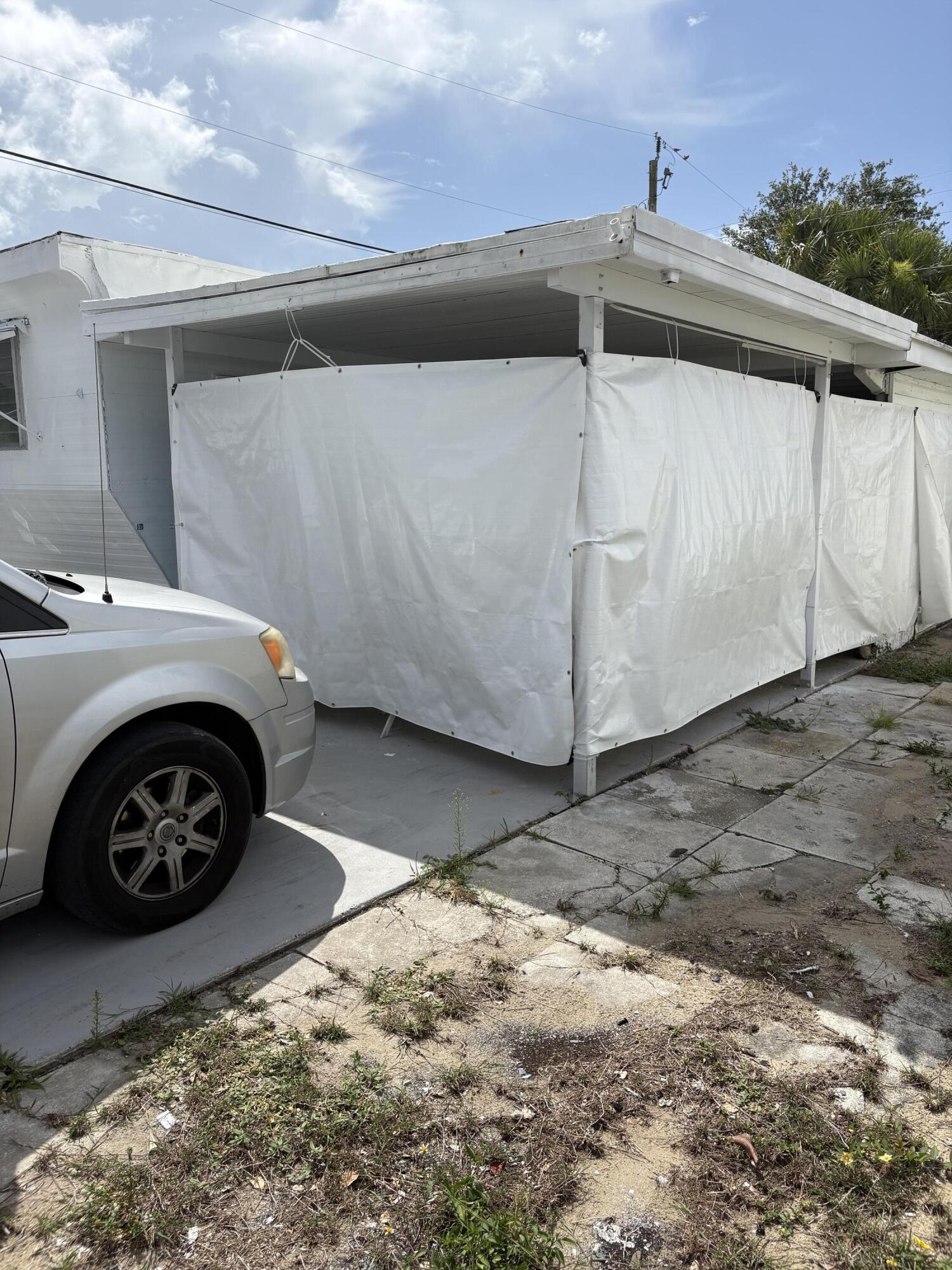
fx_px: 953
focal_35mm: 26
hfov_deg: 53.1
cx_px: 476
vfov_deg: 67.3
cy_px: 635
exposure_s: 1/5814
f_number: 1.6
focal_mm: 5.96
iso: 50
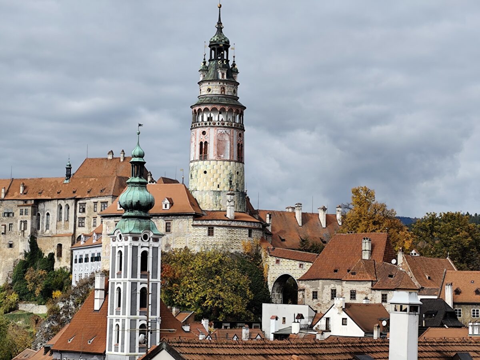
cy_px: 180
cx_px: 240
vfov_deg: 15.9
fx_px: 1290
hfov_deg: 21.1
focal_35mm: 93
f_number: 1.65
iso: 50
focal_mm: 6.19
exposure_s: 1/860
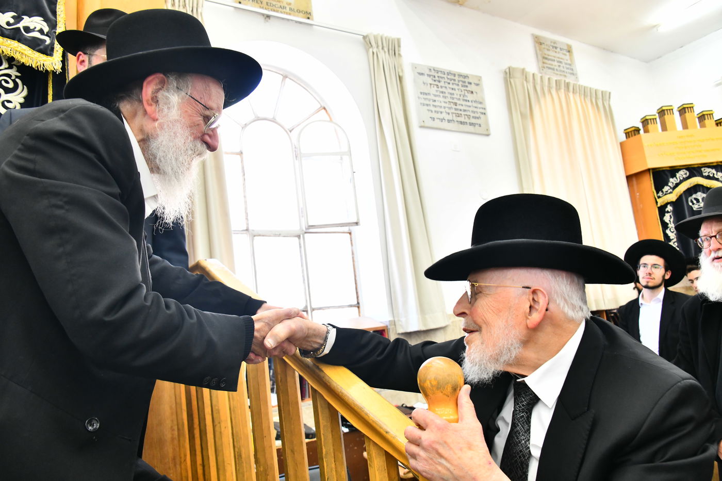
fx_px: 561
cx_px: 361
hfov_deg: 65.5
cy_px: 240
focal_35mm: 28
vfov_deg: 46.4
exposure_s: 1/125
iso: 1600
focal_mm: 28
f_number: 5.6
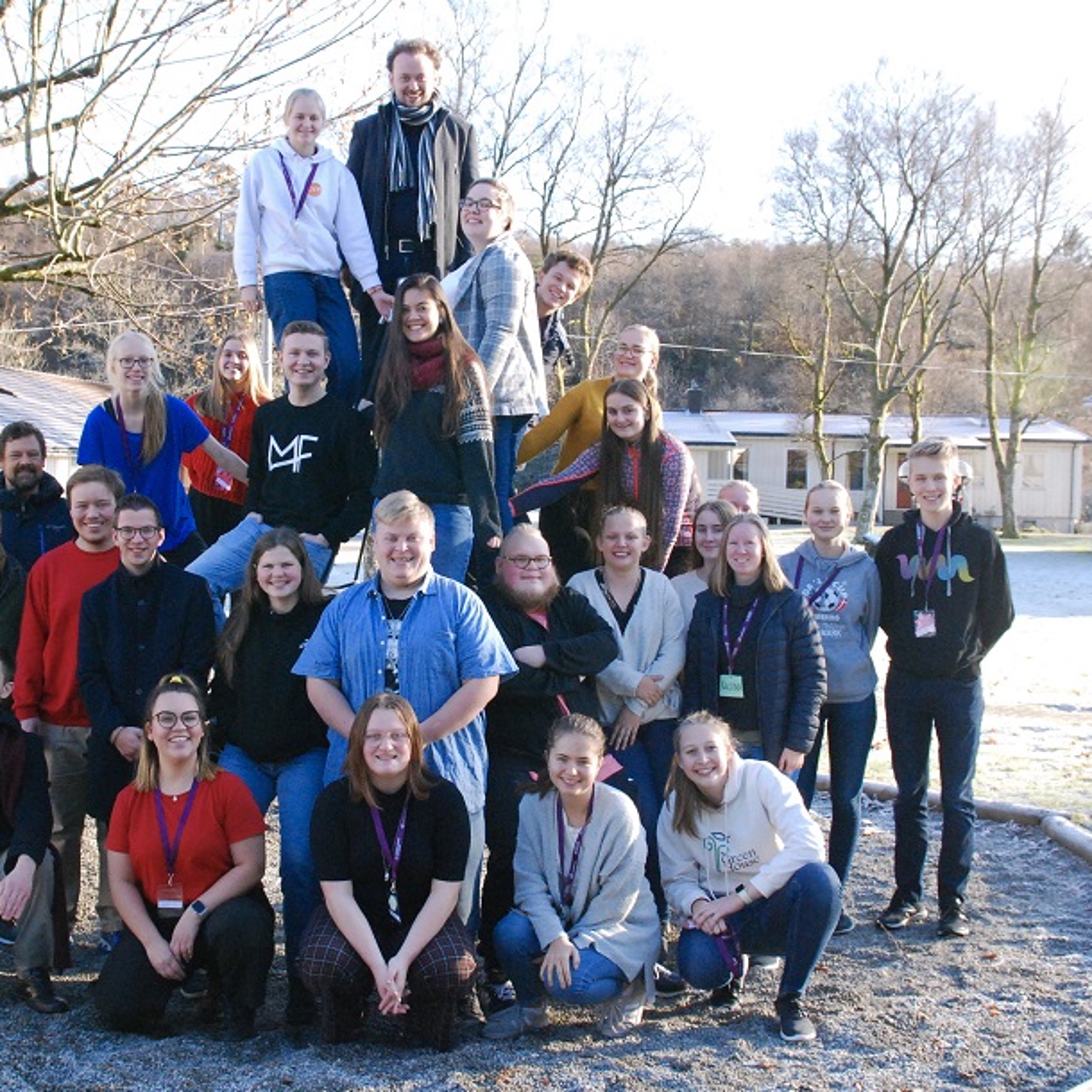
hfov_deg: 36.7
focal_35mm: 46
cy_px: 511
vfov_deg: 36.8
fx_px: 1642
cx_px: 448
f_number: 8
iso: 1250
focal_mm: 22
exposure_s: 1/250
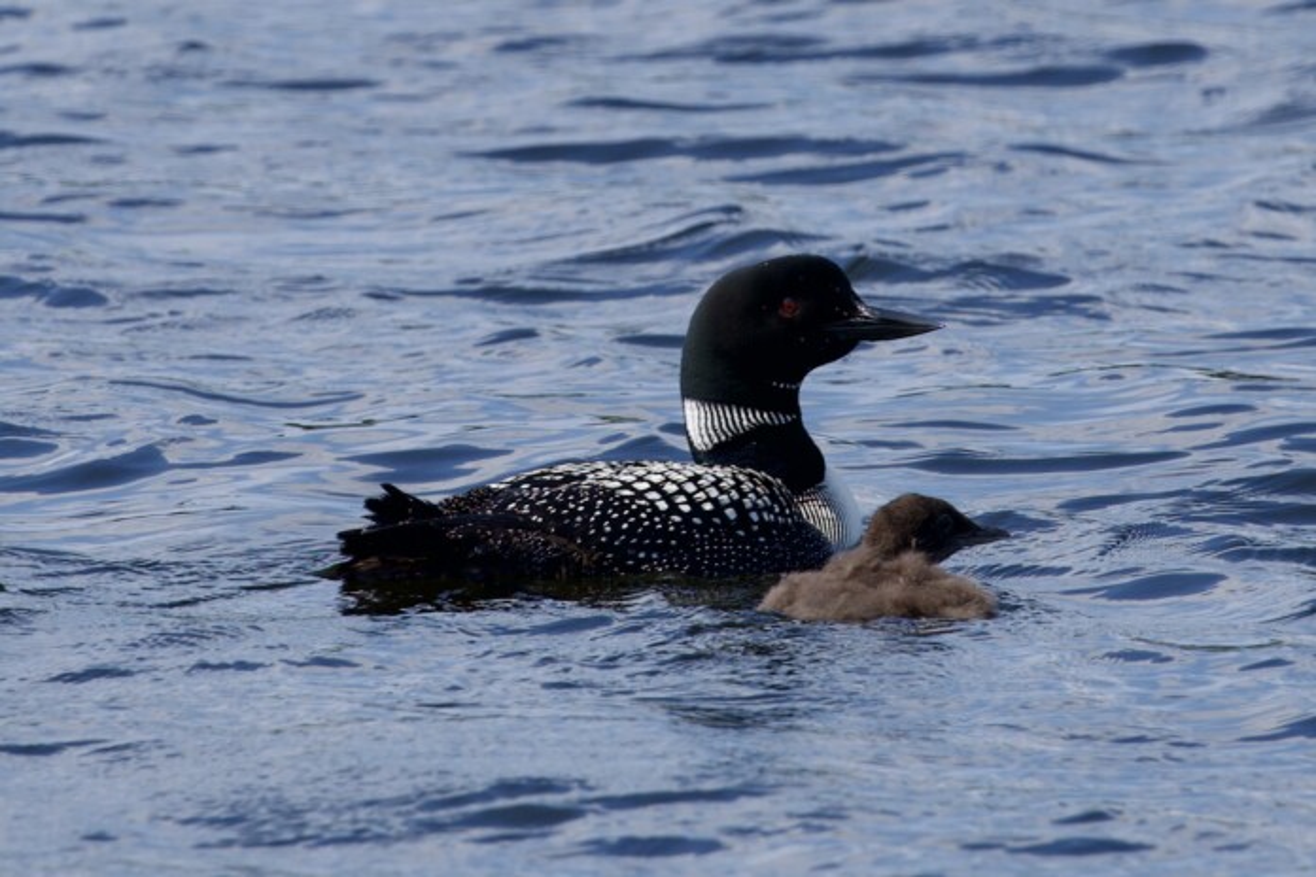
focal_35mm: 200
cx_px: 658
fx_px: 7311
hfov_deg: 10.3
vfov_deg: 6.9
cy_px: 438
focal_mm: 200
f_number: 5
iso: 125
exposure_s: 1/800
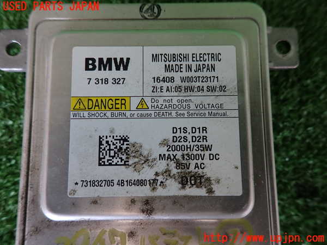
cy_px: 122
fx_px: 236
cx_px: 164
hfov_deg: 69.4
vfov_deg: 54.9
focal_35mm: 25
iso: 160
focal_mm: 4.5
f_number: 2
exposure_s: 1/60
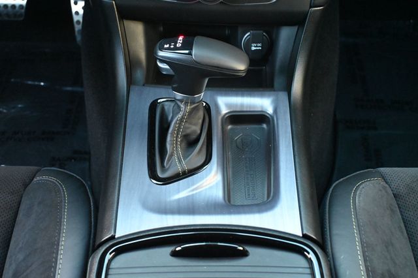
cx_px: 209
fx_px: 609
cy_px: 139
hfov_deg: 37.9
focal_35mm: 52
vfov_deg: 25.7
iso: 6400
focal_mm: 35
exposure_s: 1/60
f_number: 5.3
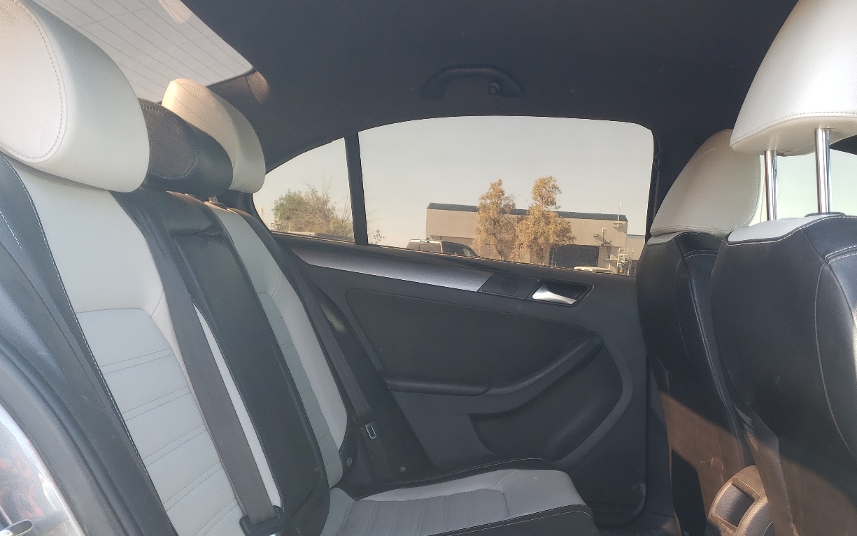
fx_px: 841
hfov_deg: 53.8
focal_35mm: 36
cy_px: 412
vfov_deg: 34.5
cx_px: 490
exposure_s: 1/120
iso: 51
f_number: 1.5
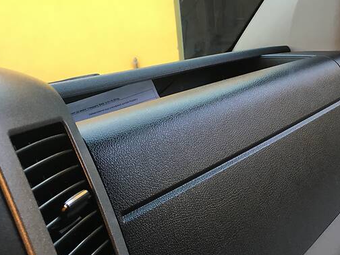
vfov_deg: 31.5
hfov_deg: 40.7
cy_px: 143
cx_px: 227
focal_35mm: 46
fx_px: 452
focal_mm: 4.2
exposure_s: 1/33
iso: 25
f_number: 2.2
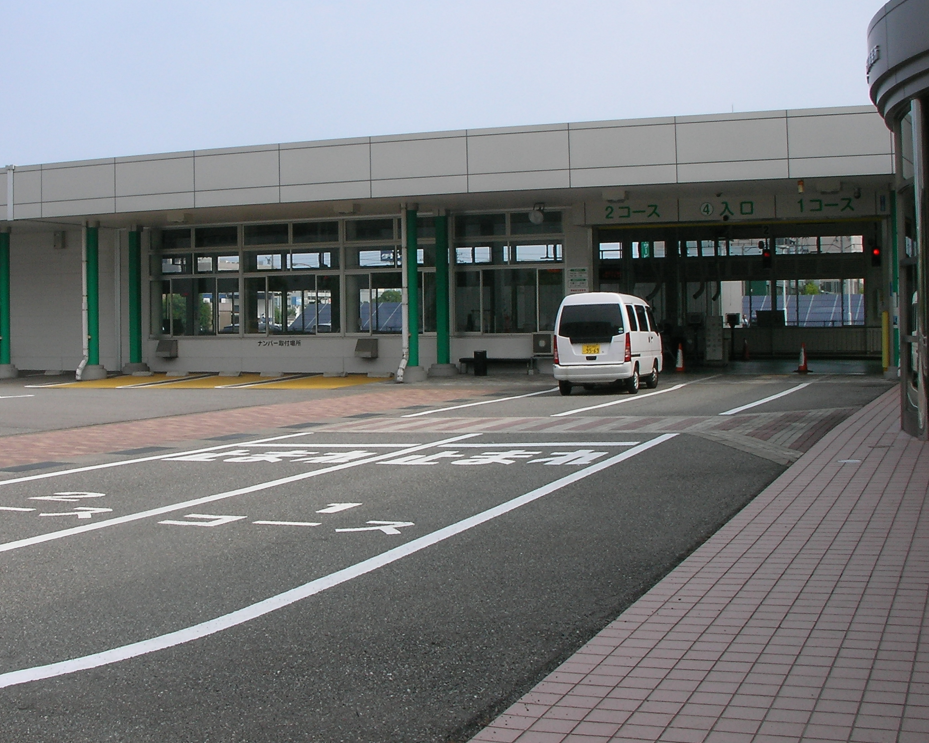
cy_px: 289
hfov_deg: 37.7
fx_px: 1347
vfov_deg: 30.7
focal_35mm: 49
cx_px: 316
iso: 50
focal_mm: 6.3
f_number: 5.6
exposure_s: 1/195
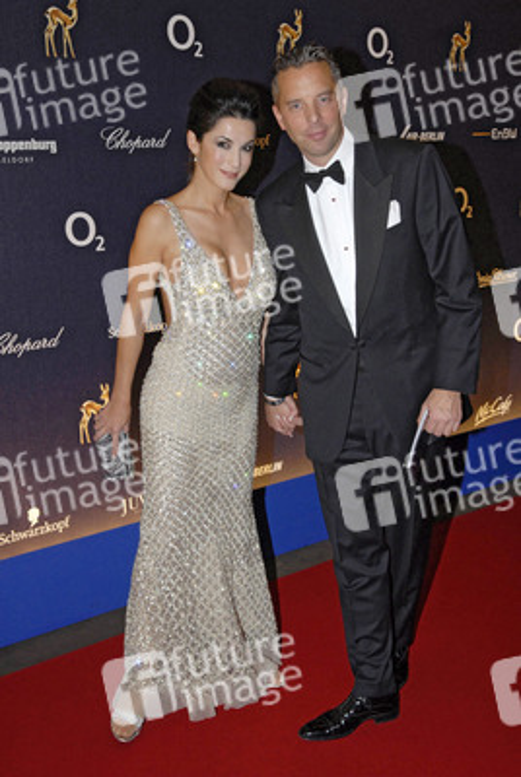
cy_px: 388
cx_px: 260
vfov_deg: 43.5
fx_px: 973
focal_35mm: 45
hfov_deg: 30.0
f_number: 6.3
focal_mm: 30
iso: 500
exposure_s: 1/125
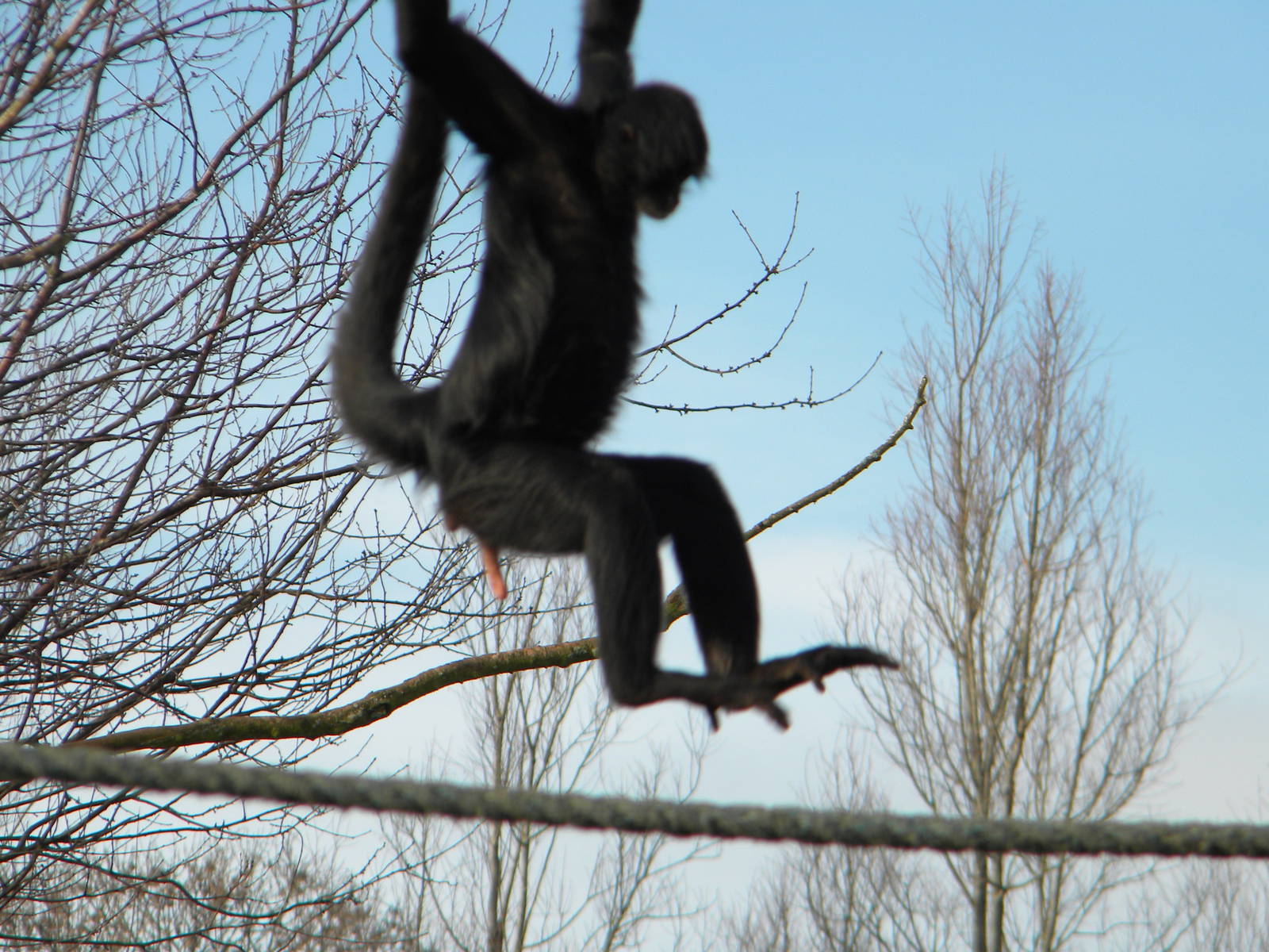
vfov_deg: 4.4
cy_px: 476
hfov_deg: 5.9
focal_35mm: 335
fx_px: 12281
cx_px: 634
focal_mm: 60.7
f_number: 5.4
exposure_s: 1/340
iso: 80
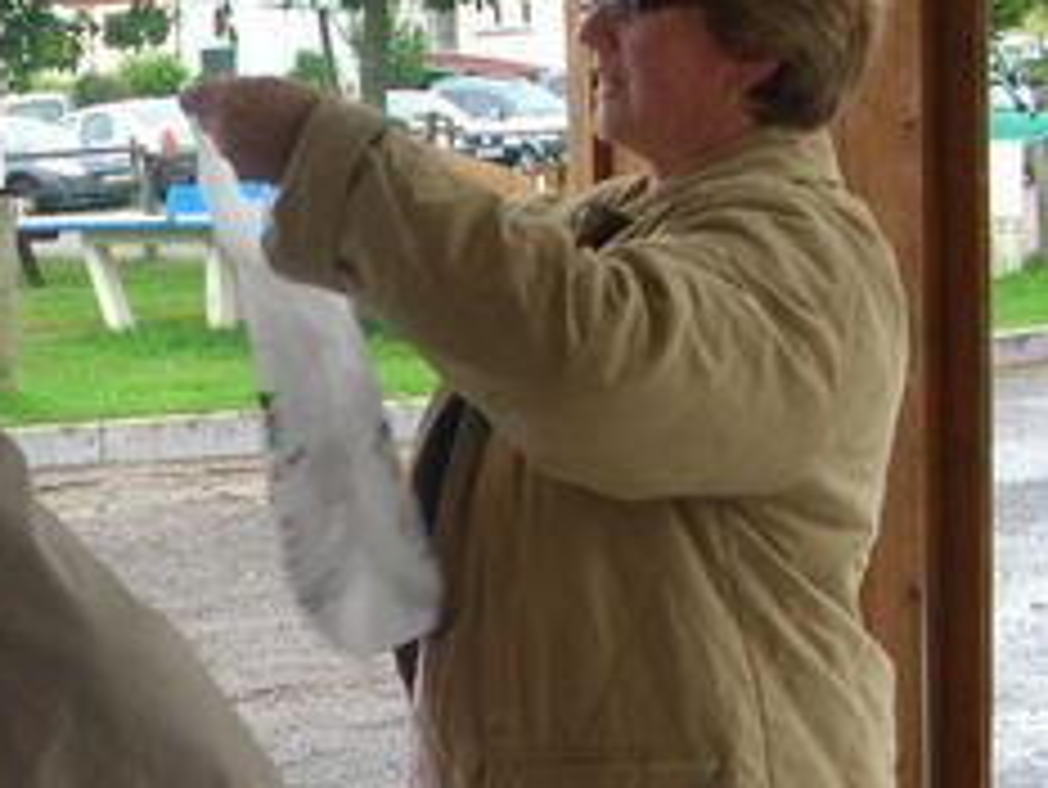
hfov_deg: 20.1
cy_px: 680
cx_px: 166
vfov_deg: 15.3
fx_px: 2908
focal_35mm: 96
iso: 50
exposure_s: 1/49
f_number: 2.8
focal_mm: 5.8
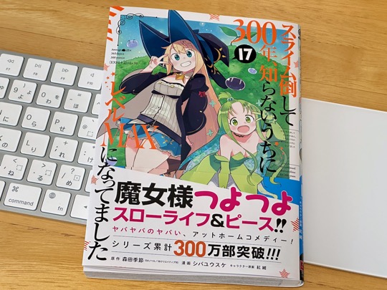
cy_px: 145
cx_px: 194
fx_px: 861
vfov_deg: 19.1
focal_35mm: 77
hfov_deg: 25.3
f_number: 2.8
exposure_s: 1/61
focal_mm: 9
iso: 250
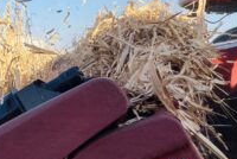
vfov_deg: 16.9
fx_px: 534
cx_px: 18
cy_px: 83
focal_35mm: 81
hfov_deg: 24.2
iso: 50
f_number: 1.6
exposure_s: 1/2571
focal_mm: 5.1
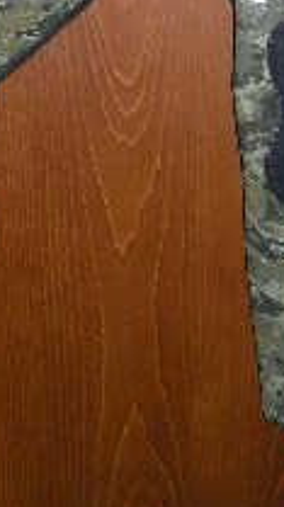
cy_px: -160
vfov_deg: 17.2
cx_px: 124
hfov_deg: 10.3
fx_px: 1572
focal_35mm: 117
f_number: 2.8
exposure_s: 1/60
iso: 200
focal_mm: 5.7
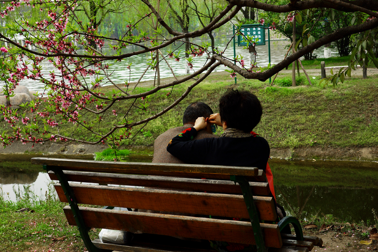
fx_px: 630
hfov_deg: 33.4
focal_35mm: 60
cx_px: 189
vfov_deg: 22.7
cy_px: 126
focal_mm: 40
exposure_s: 1/200
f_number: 8
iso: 125
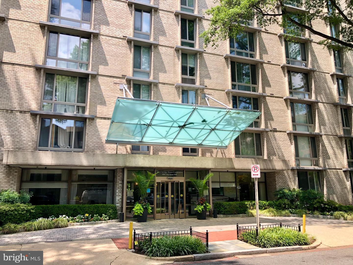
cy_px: 132
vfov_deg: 49.7
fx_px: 286
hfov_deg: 63.4
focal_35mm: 28
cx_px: 176
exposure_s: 1/558
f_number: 1.8
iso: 20
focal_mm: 4
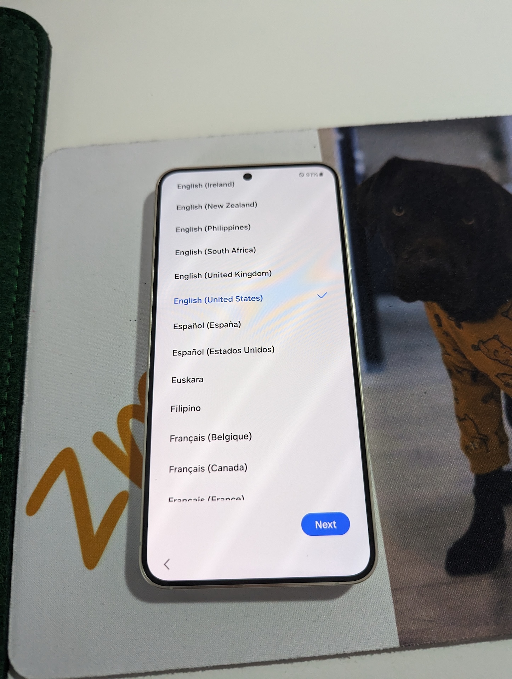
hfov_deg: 56.9
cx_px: 256
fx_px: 472
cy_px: 340
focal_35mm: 24
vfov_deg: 71.5
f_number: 1.85
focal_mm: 6.81
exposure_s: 1/261
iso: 789
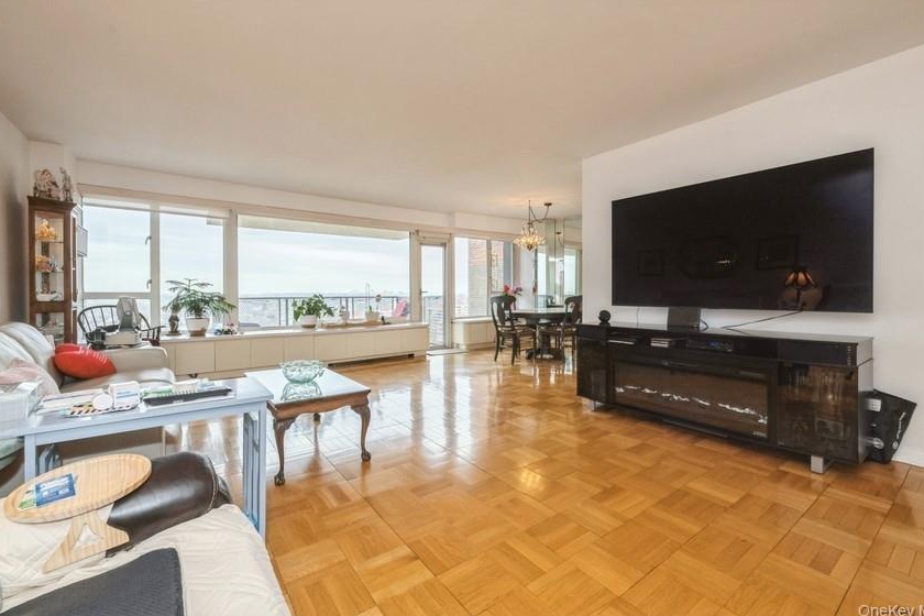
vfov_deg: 77.3
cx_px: 462
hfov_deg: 100.4
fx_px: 385
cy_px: 293
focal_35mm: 15
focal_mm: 14
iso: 400
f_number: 11
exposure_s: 1/50
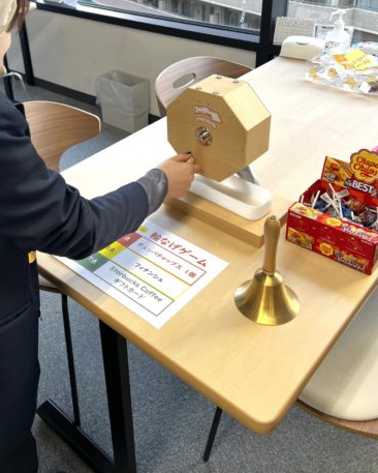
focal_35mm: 37
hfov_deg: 39.8
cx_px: 132
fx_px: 517
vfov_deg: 47.7
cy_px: 136
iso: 50
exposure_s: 1/121
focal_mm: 5.7
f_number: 1.5
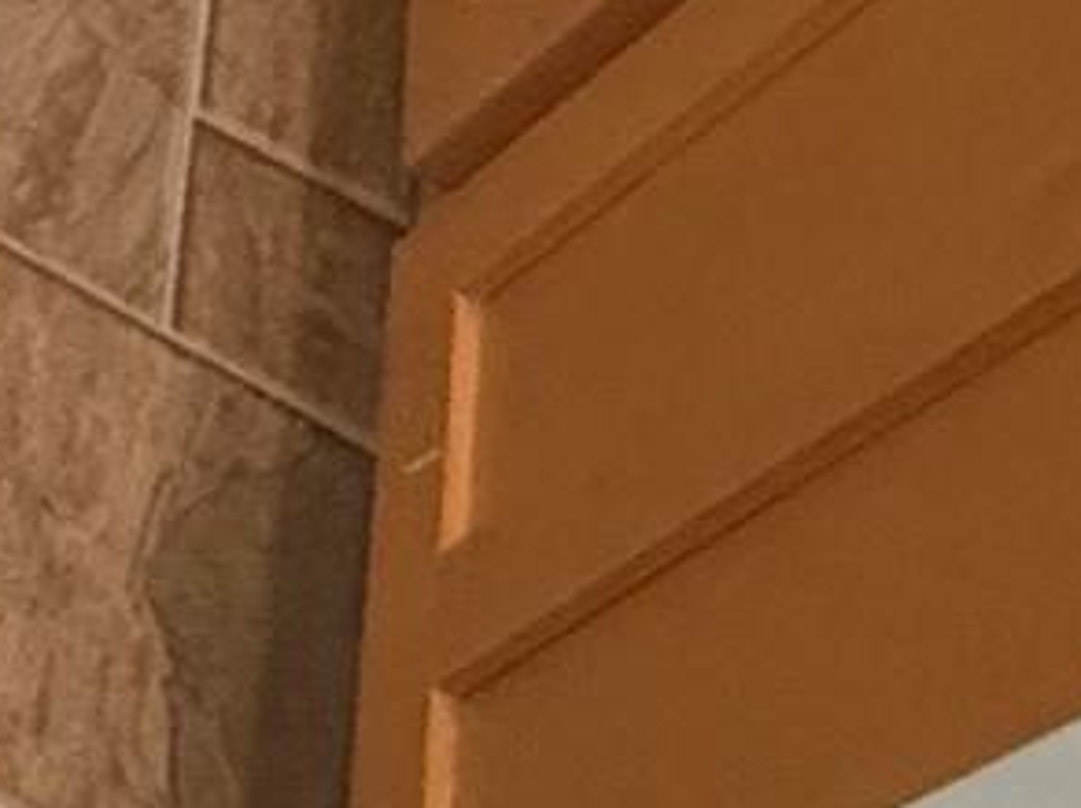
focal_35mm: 98
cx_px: -1882
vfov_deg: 11.5
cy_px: -1310
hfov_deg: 12.5
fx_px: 3057
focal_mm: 2.22
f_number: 2.2
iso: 250
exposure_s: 1/60
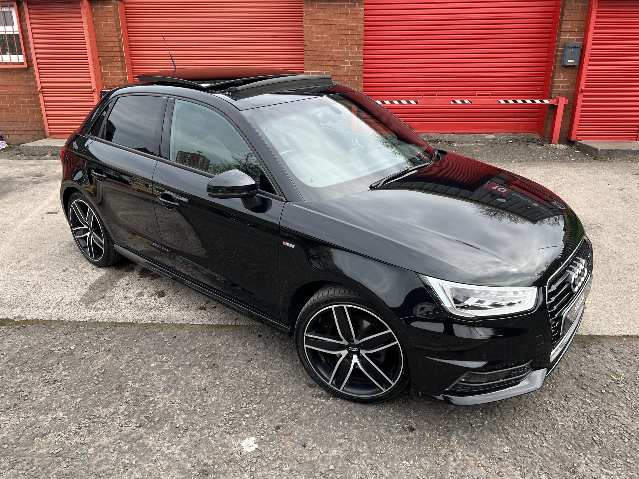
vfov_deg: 53.1
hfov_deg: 67.3
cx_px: 320
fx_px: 480
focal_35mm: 26
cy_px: 240
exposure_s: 1/991
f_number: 1.5
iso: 50
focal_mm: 5.7
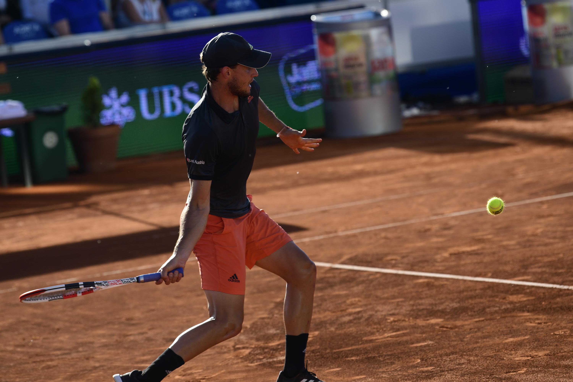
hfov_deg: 11.7
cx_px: 286
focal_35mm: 175
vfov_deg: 7.8
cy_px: 191
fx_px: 2785
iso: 320
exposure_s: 1/2500
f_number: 4
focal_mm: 175
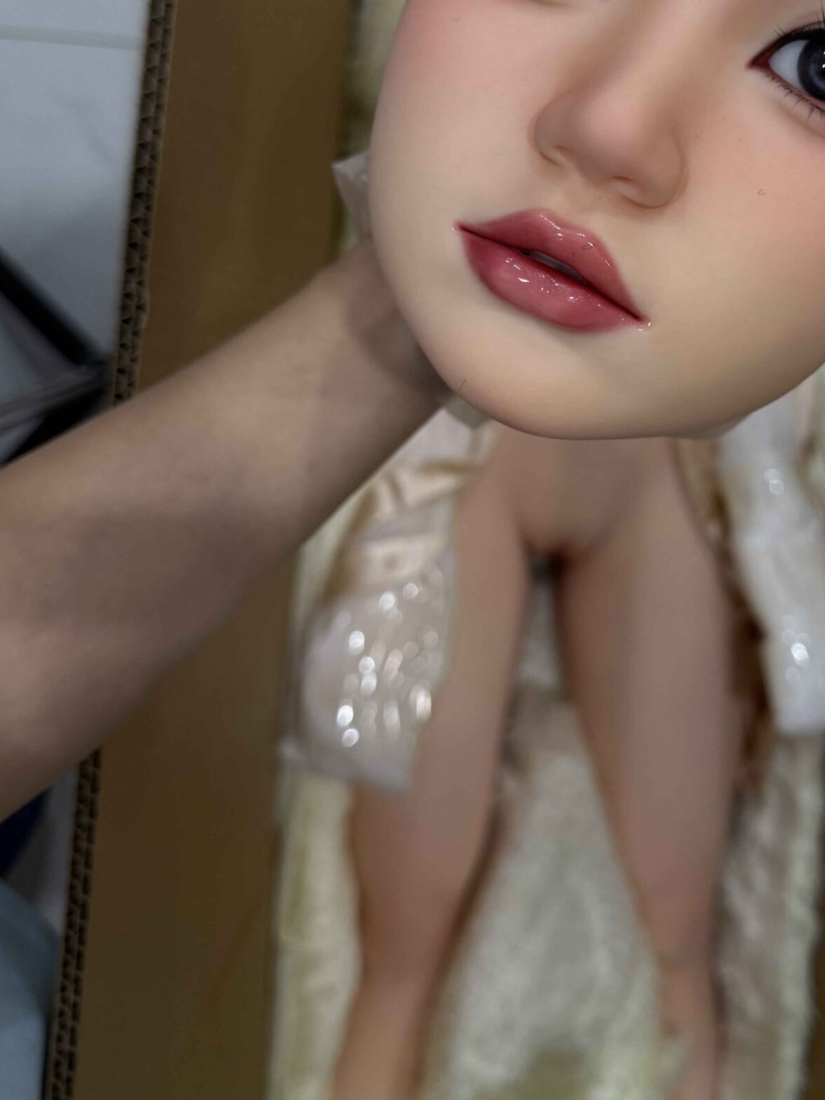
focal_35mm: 39
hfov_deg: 36.1
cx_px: 599
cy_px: 320
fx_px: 1239
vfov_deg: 46.7
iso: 200
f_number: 1.78
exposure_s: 1/100
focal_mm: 6.76
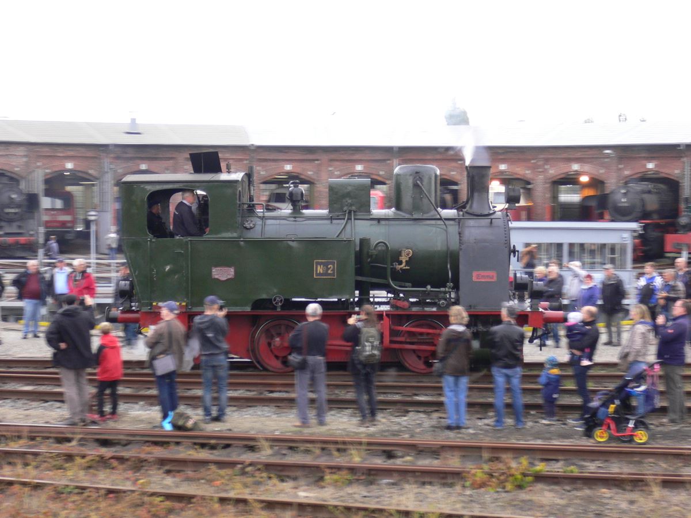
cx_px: 346
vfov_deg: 24.0
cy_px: 259
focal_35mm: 61
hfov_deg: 31.7
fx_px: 1218
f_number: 3.8
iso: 100
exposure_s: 1/20
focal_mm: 10.1
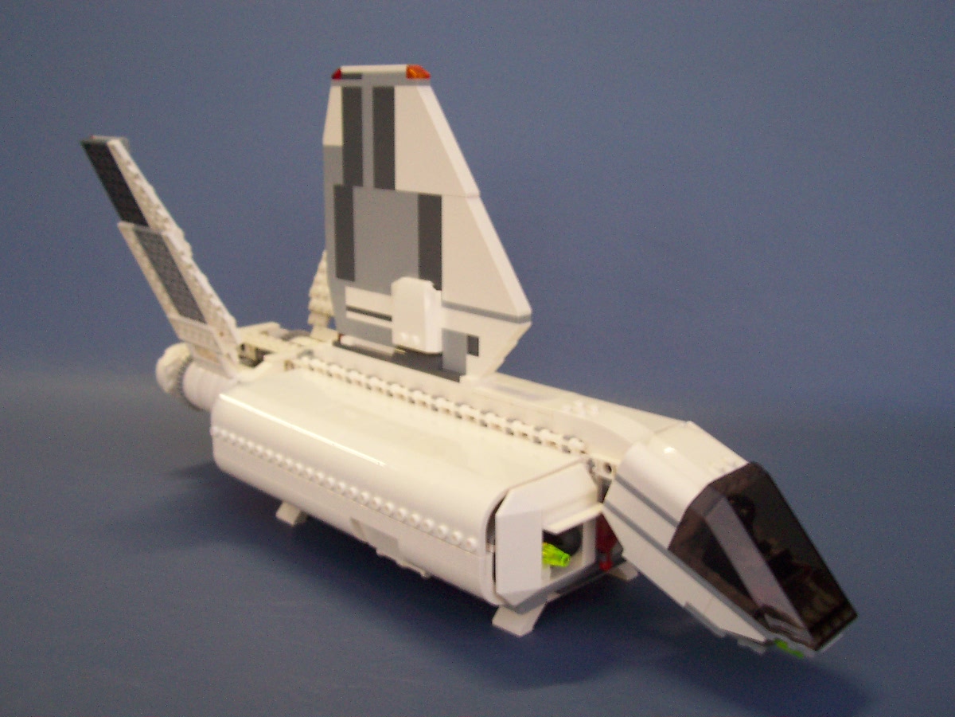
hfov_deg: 50.1
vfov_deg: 38.7
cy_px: 358
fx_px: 1021
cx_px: 478
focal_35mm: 37
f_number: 2.8
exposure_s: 1/8
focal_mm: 5.6
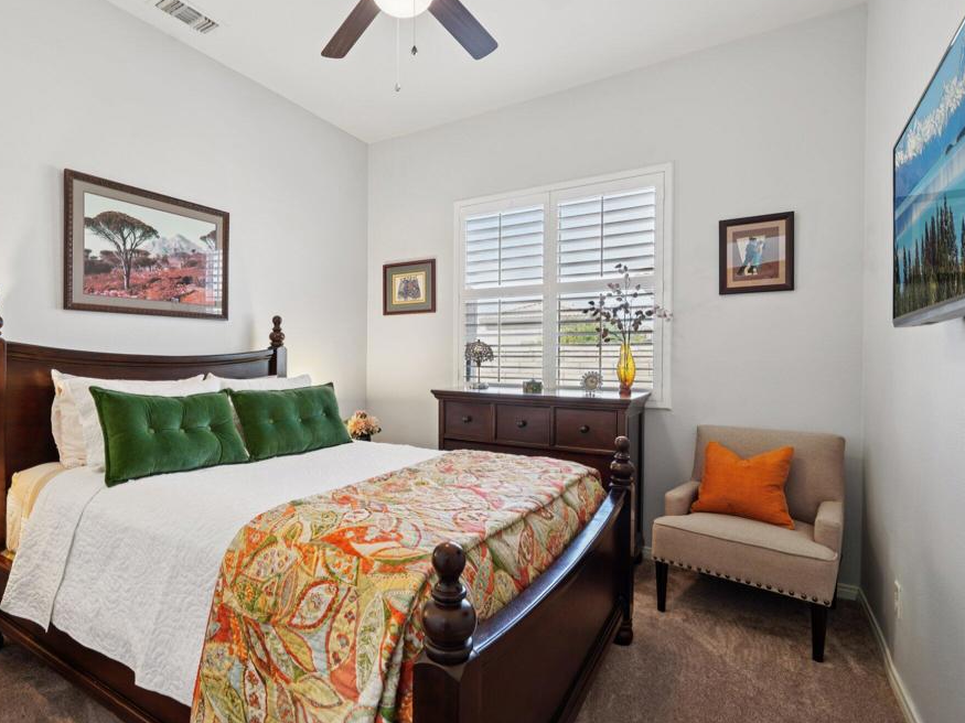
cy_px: 359
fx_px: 502
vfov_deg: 71.6
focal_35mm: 18
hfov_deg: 87.1
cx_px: 409
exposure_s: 1/8
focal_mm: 16
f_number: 8
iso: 400
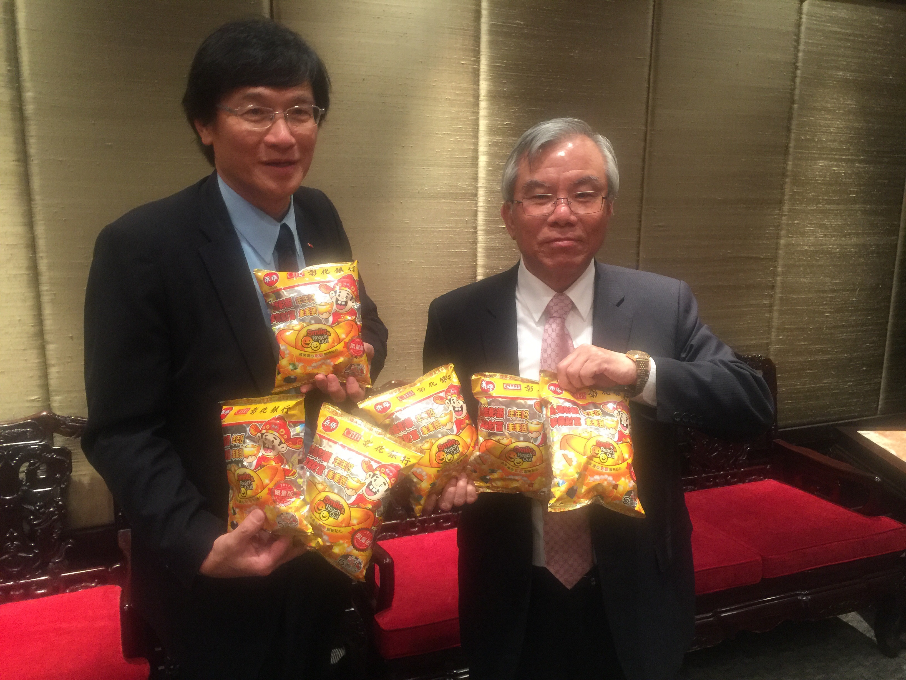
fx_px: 759
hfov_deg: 61.7
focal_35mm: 29
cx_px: 453
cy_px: 340
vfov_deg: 48.2
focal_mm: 4.15
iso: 100
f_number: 2.2
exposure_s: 1/15
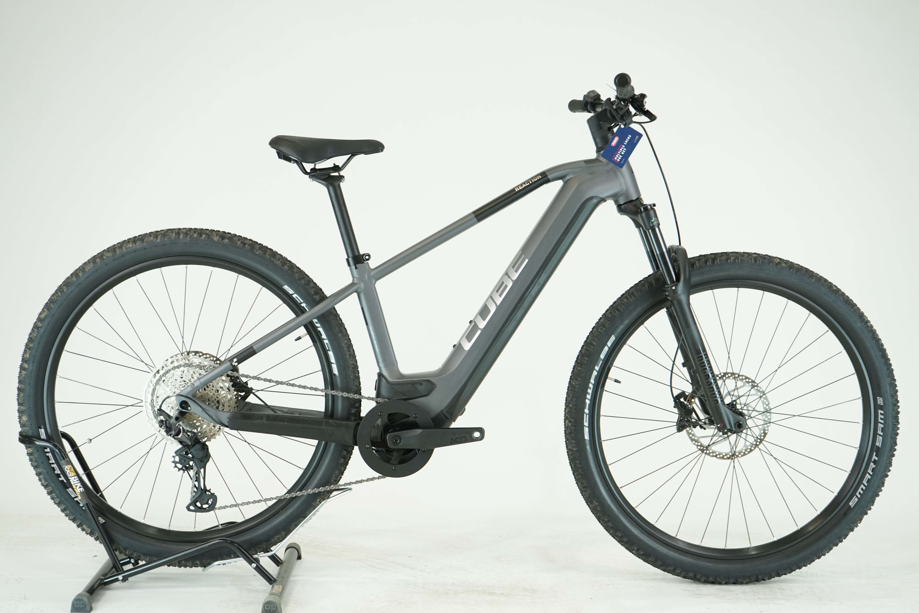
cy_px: 306
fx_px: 1327
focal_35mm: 52
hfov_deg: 38.2
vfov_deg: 26.0
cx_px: 460
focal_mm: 52
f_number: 5.6
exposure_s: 1/200
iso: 1600
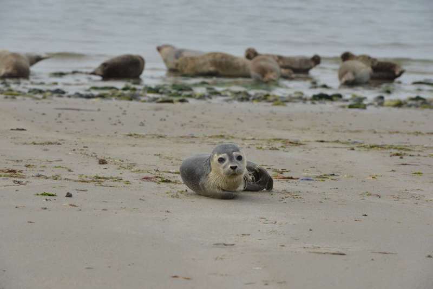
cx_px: 216
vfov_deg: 6.9
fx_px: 2406
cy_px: 144
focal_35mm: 200
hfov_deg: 10.3
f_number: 13
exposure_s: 1/200
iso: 200
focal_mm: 200
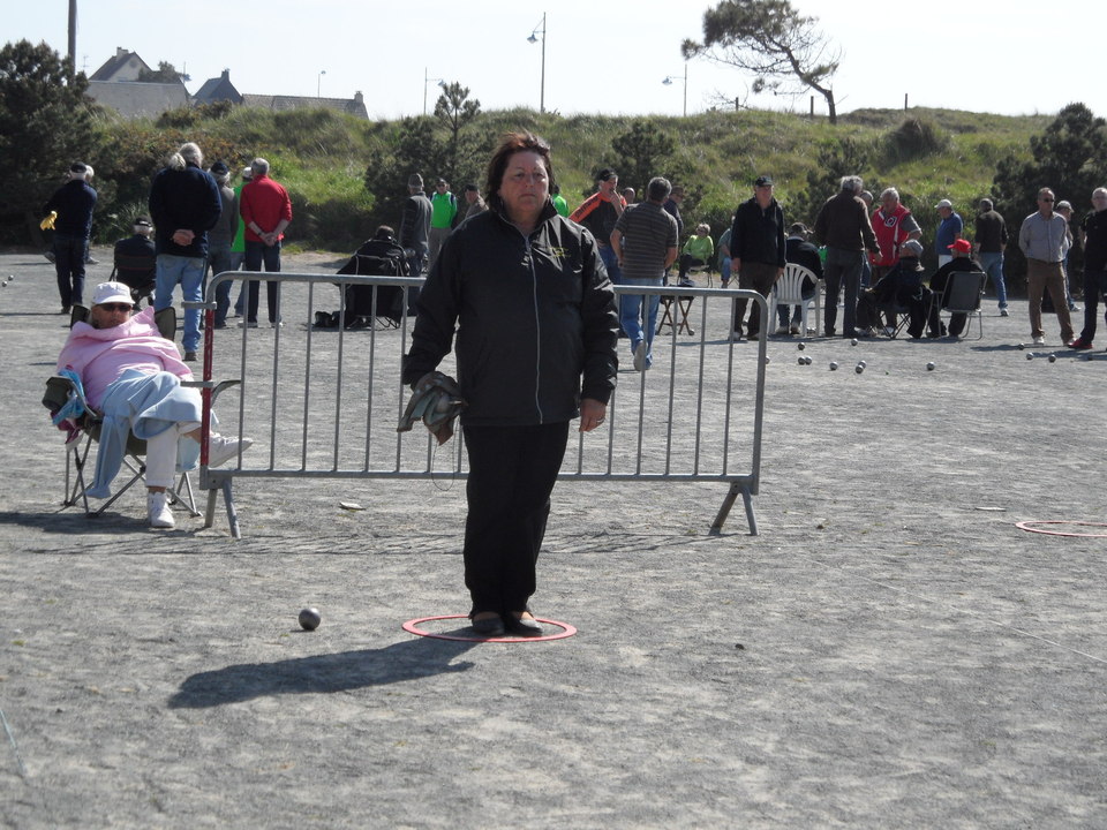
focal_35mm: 80
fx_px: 2558
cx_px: 554
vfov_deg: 18.4
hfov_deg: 24.4
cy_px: 415
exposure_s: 1/500
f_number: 4.2
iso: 80
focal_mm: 13.2
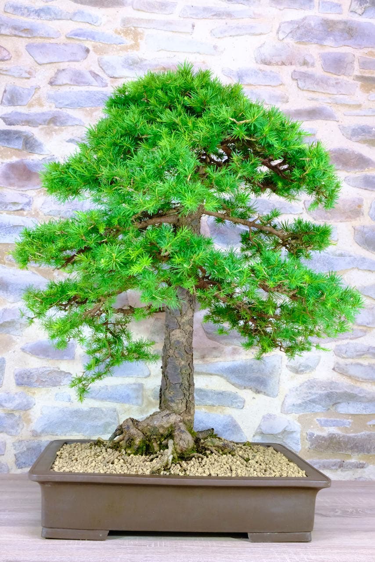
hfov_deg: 35.1
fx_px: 593
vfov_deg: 50.7
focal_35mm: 38
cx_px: 188
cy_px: 281
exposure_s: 1/30
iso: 3200
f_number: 11
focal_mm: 25.4
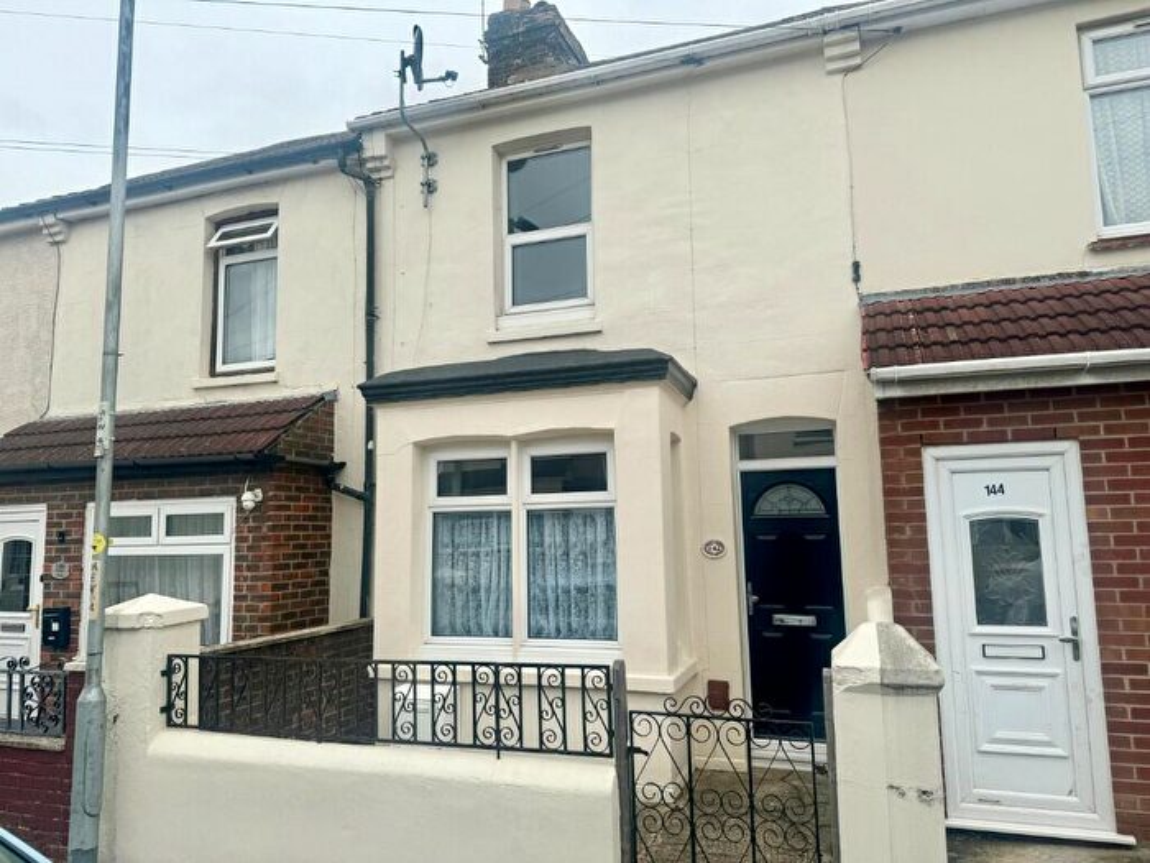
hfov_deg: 71.6
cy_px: 432
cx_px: 575
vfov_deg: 56.8
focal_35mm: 24
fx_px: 797
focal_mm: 6.76
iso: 80
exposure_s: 1/1980
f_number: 1.78
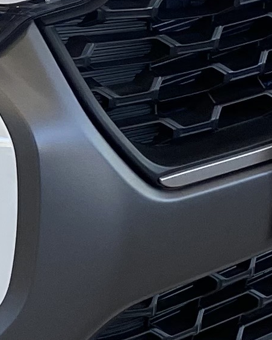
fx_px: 1821
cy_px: -120
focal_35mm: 181
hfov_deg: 8.1
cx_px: -272
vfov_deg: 10.4
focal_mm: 4.25
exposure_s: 1/120
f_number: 1.8
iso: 80
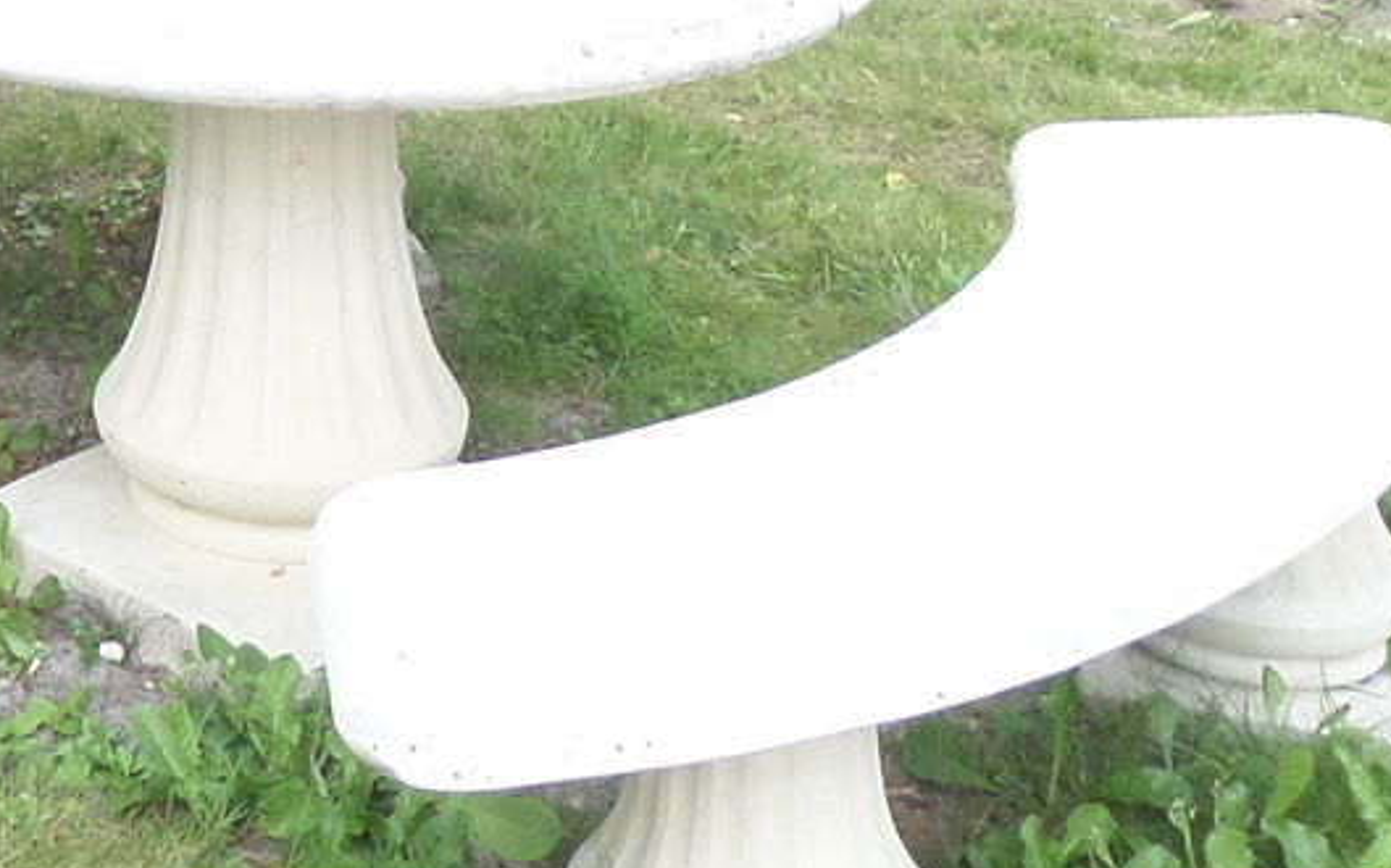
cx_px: -110
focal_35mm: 77
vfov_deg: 15.1
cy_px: -592
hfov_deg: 25.1
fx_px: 2917
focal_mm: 4.3
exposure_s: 1/125
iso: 80
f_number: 3.1
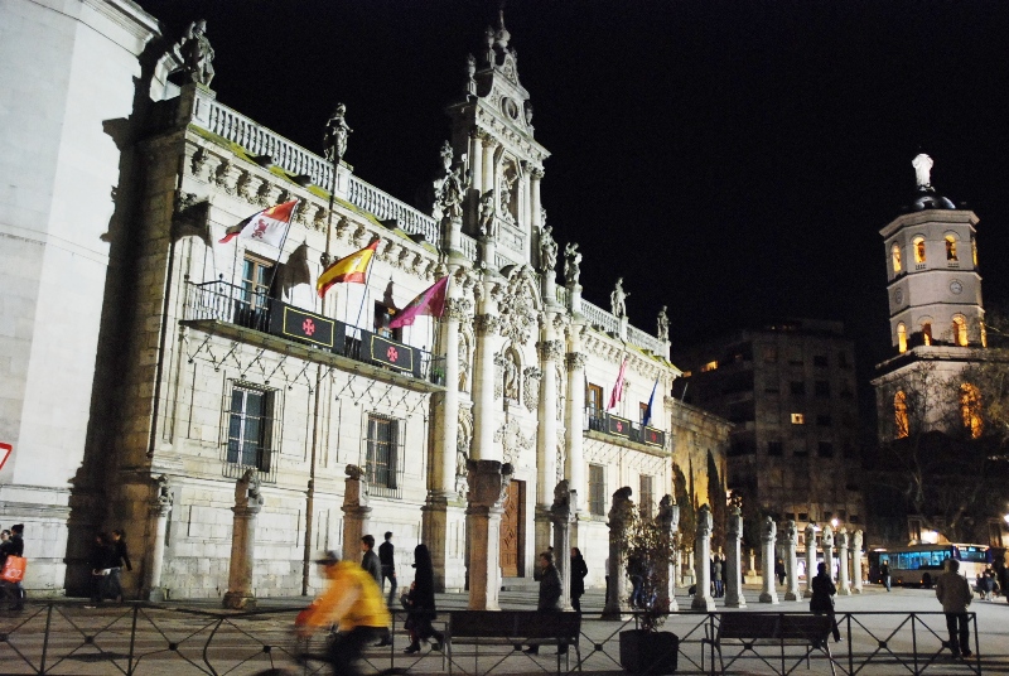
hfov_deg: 53.1
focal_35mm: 36
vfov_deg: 37.0
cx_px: 504
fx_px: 1010
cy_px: 338
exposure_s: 1/30
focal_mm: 24
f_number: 3.8
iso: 1600
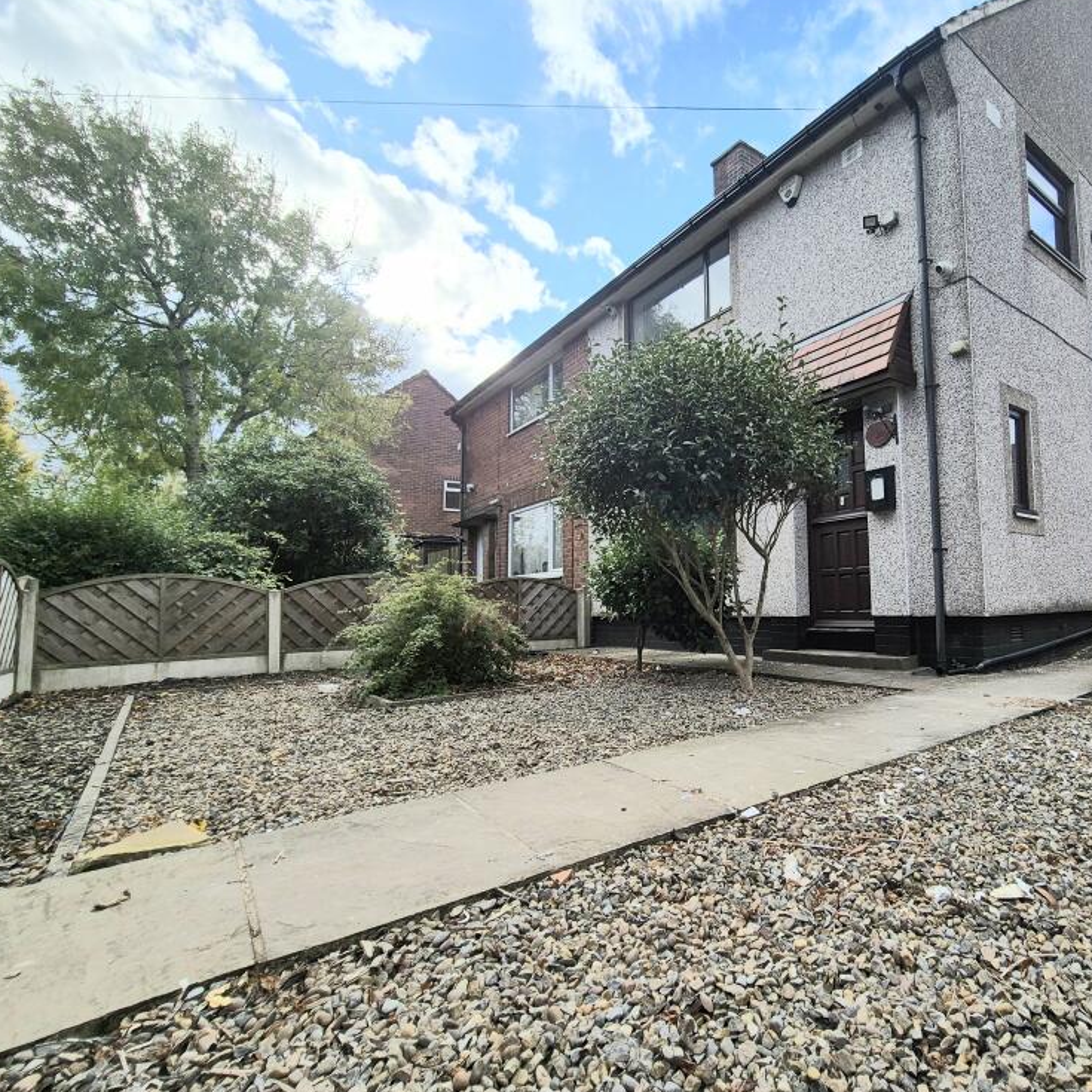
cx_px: 722
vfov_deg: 87.4
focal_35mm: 16
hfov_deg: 84.6
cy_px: 554
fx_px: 571
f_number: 2.2
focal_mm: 2.2
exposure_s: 1/1667
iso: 50
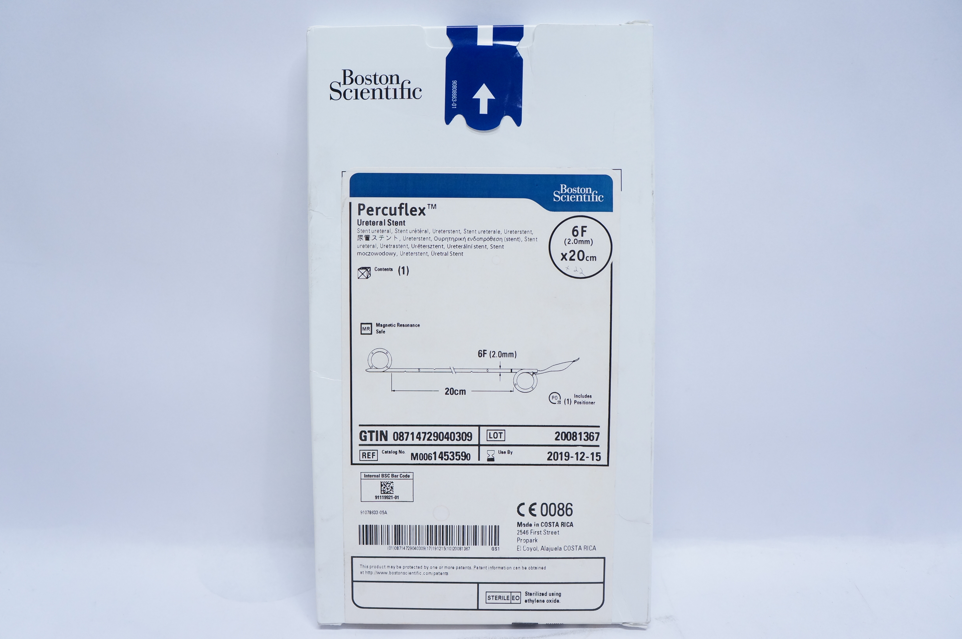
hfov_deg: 67.4
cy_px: 320
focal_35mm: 27
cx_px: 481
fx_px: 721
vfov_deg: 47.8
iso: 800
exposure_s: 1/80
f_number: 5.6
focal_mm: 18
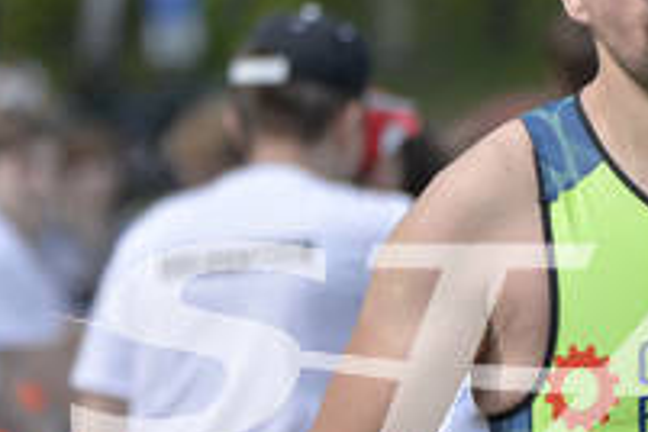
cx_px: 919
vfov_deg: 2.0
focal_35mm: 702
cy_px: 421
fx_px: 12635
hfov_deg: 2.9
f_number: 6.3
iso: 400
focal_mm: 220
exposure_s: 1/3200
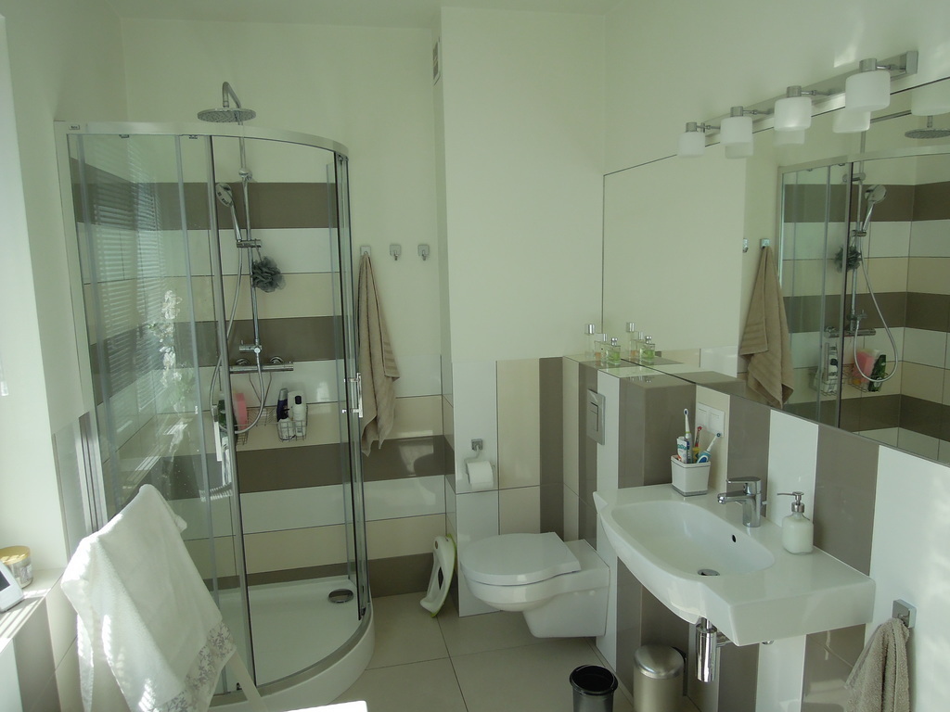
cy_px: 356
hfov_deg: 71.6
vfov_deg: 56.8
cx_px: 475
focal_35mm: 24
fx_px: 659
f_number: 2.8
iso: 160
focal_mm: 4.3
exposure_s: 1/400
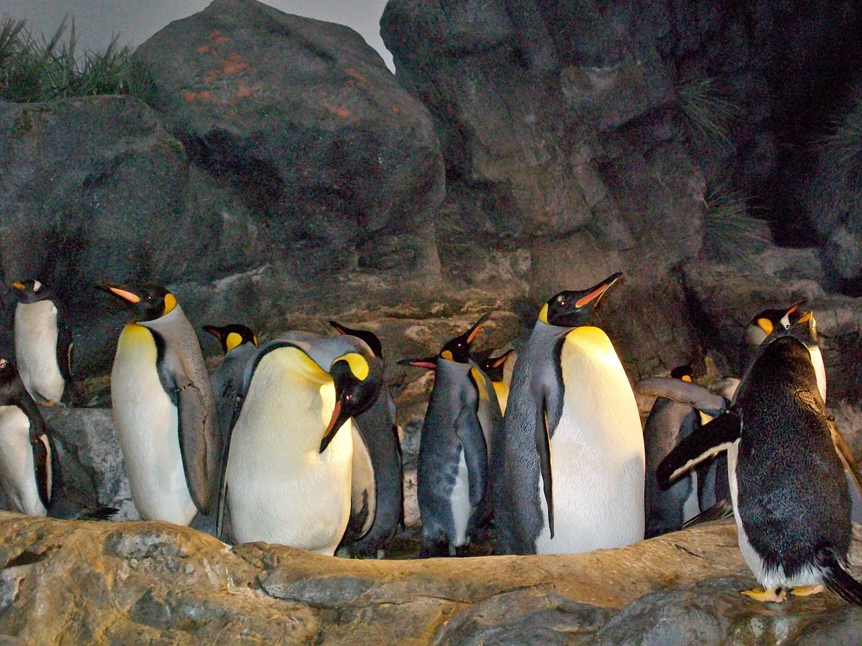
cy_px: 323
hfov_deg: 27.8
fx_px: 1743
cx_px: 431
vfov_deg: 21.0
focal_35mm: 70
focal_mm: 11.6
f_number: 3.8
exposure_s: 1/100
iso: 160
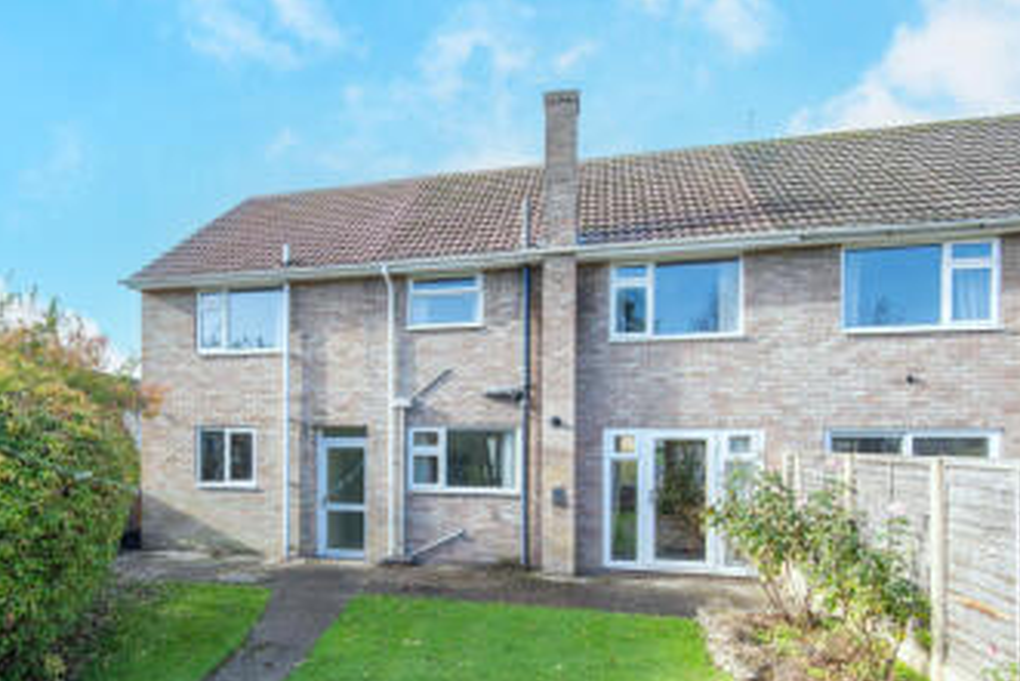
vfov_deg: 53.4
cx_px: 382
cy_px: 485
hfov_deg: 74.8
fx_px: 652
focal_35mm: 23
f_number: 6.3
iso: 400
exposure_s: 1/800
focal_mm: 16
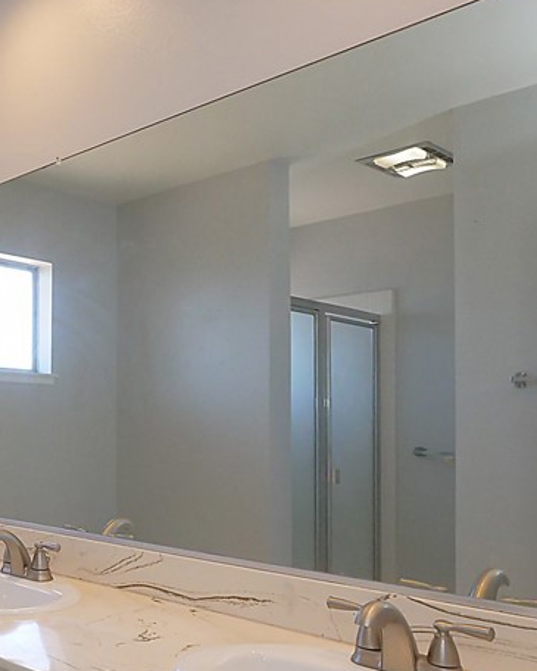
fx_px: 695
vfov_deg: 51.2
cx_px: -57
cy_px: 402
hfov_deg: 35.8
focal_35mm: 35
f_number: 8
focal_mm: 8
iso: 2500
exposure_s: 1/200
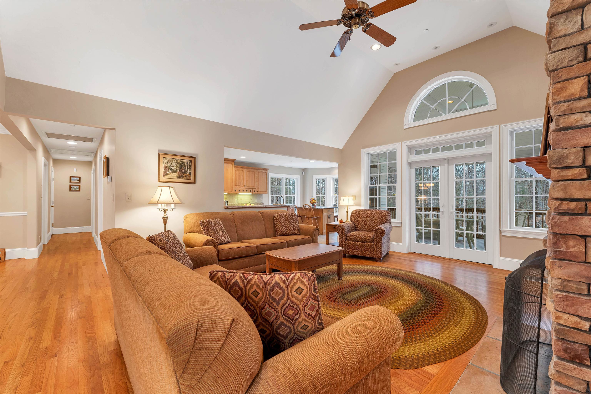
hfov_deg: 104.3
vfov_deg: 81.2
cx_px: 296
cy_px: 197
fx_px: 230
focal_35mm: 14
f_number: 8
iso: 400
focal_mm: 14
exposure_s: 1/10
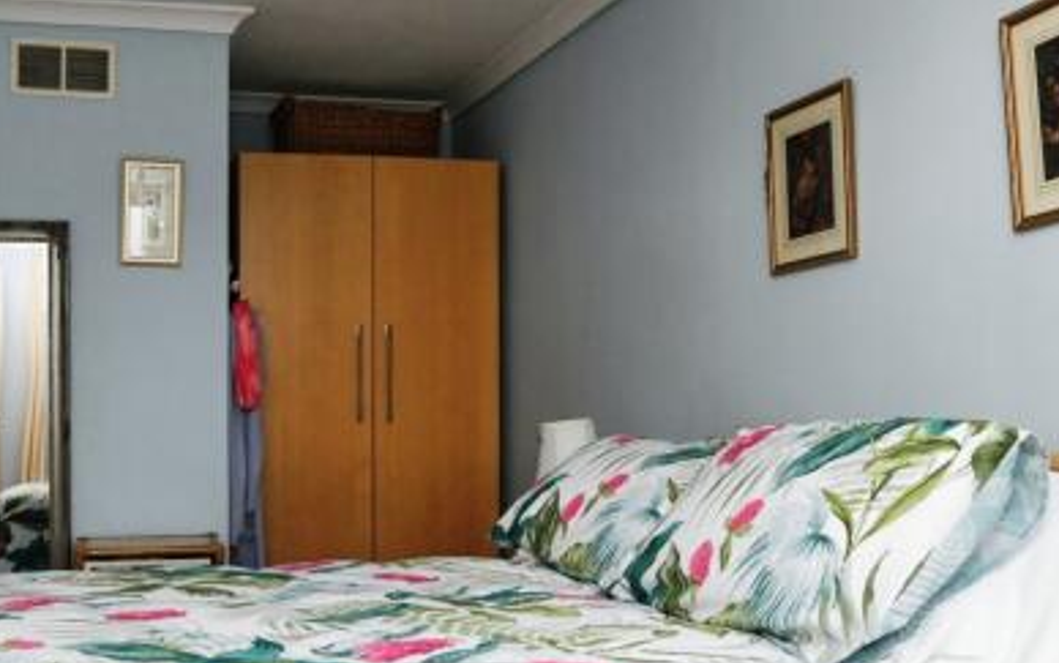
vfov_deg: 29.7
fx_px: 1242
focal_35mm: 43
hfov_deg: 45.4
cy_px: 449
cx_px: 338
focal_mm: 16
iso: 800
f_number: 8
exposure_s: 1/60
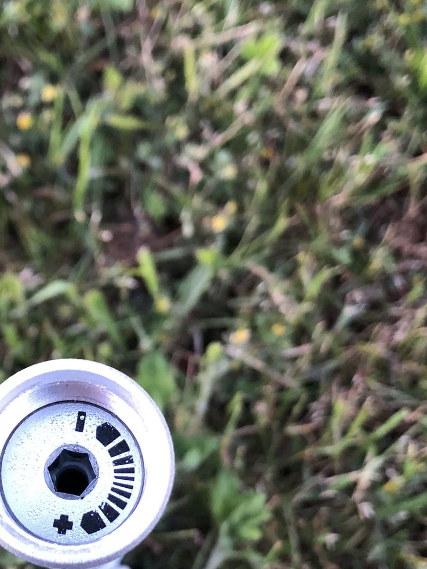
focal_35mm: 57
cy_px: 383
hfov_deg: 25.2
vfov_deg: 33.5
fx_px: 937
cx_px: 76
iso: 80
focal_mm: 3.99
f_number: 1.8
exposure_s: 1/7
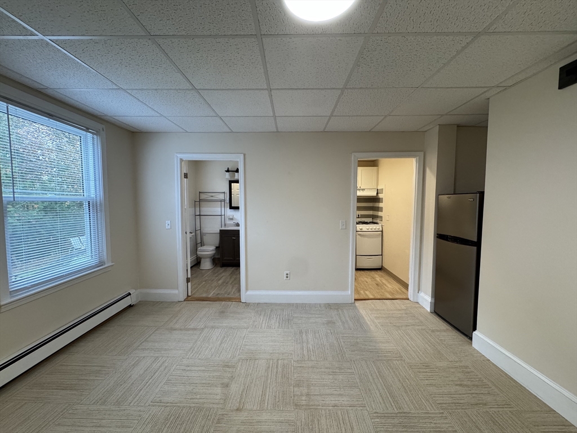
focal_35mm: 14
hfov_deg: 102.1
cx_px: 288
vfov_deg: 85.7
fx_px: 233
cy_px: 216
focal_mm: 2.22
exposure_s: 1/120
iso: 320
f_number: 2.2
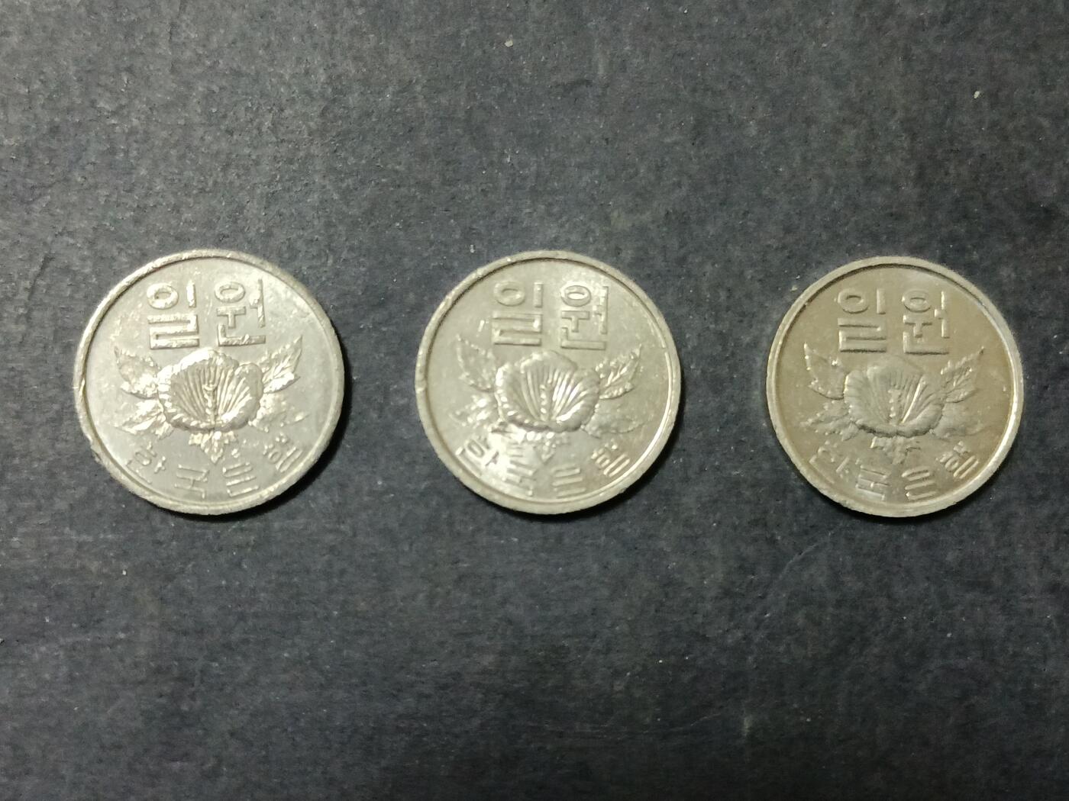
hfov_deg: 39.7
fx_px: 1482
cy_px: 400
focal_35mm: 48
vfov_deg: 30.3
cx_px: 534
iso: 988
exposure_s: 1/33.3
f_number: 1.8
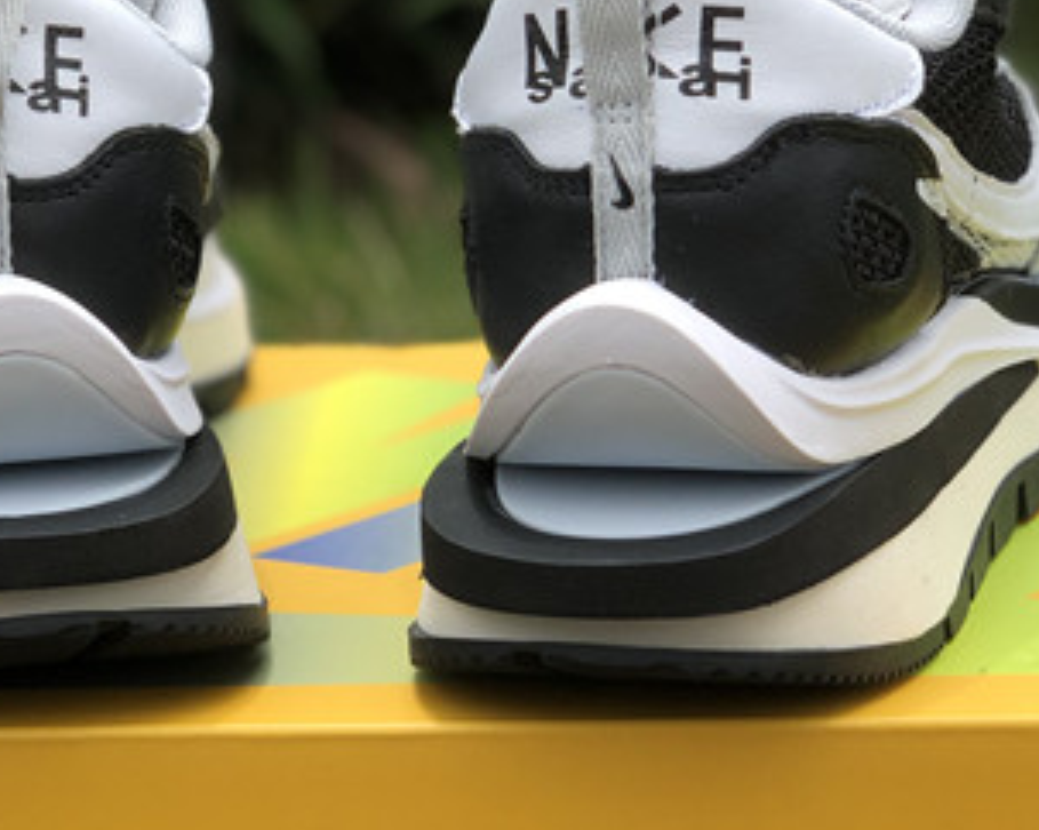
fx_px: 3811
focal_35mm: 124
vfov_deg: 12.4
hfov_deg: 15.4
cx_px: 230
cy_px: 526
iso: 16
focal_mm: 6
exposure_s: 1/527
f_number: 2.4
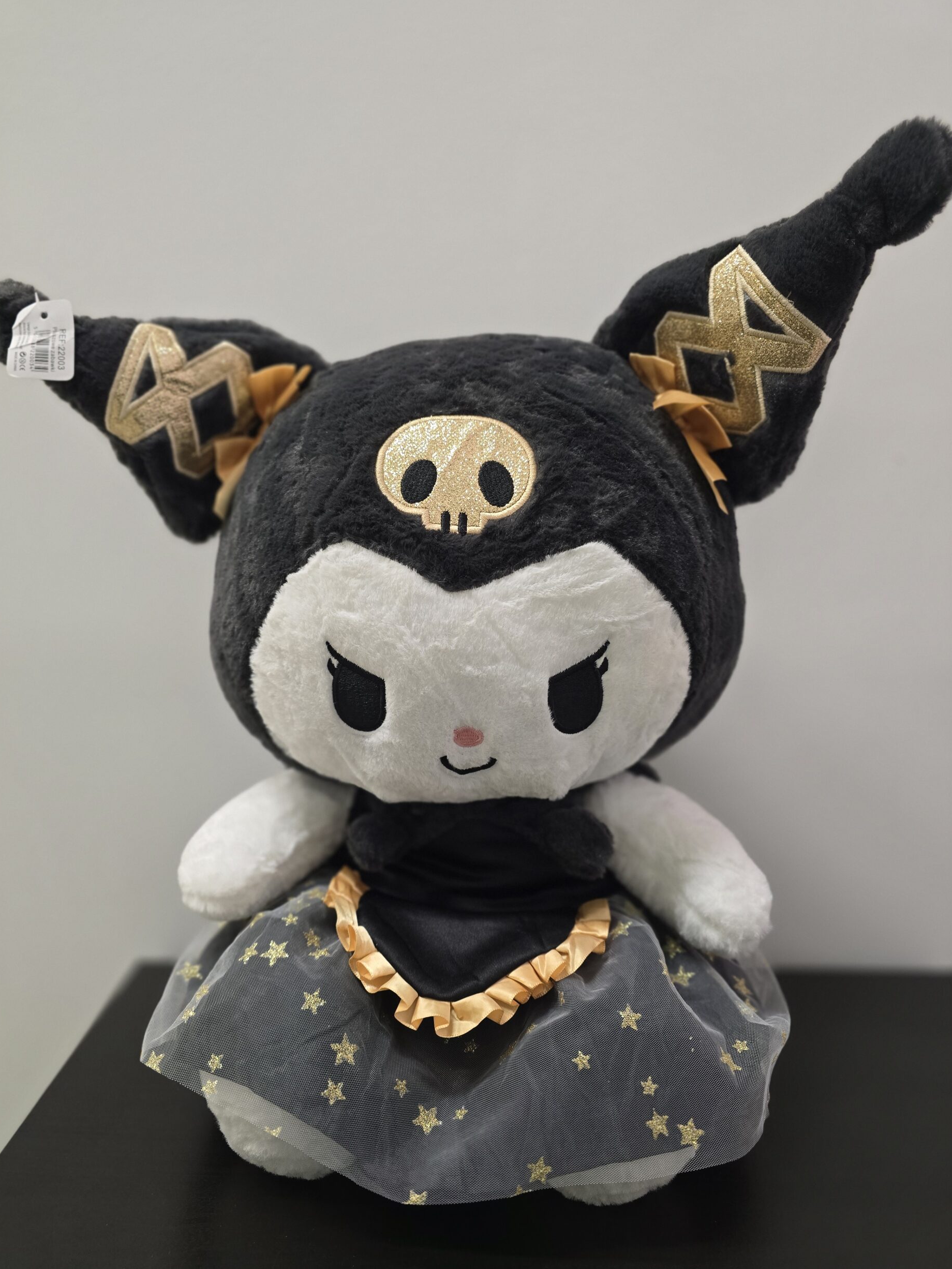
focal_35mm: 24
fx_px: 880
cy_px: 628
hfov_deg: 56.8
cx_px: 457
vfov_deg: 71.6
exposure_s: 1/100
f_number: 1.7
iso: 400
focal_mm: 6.3
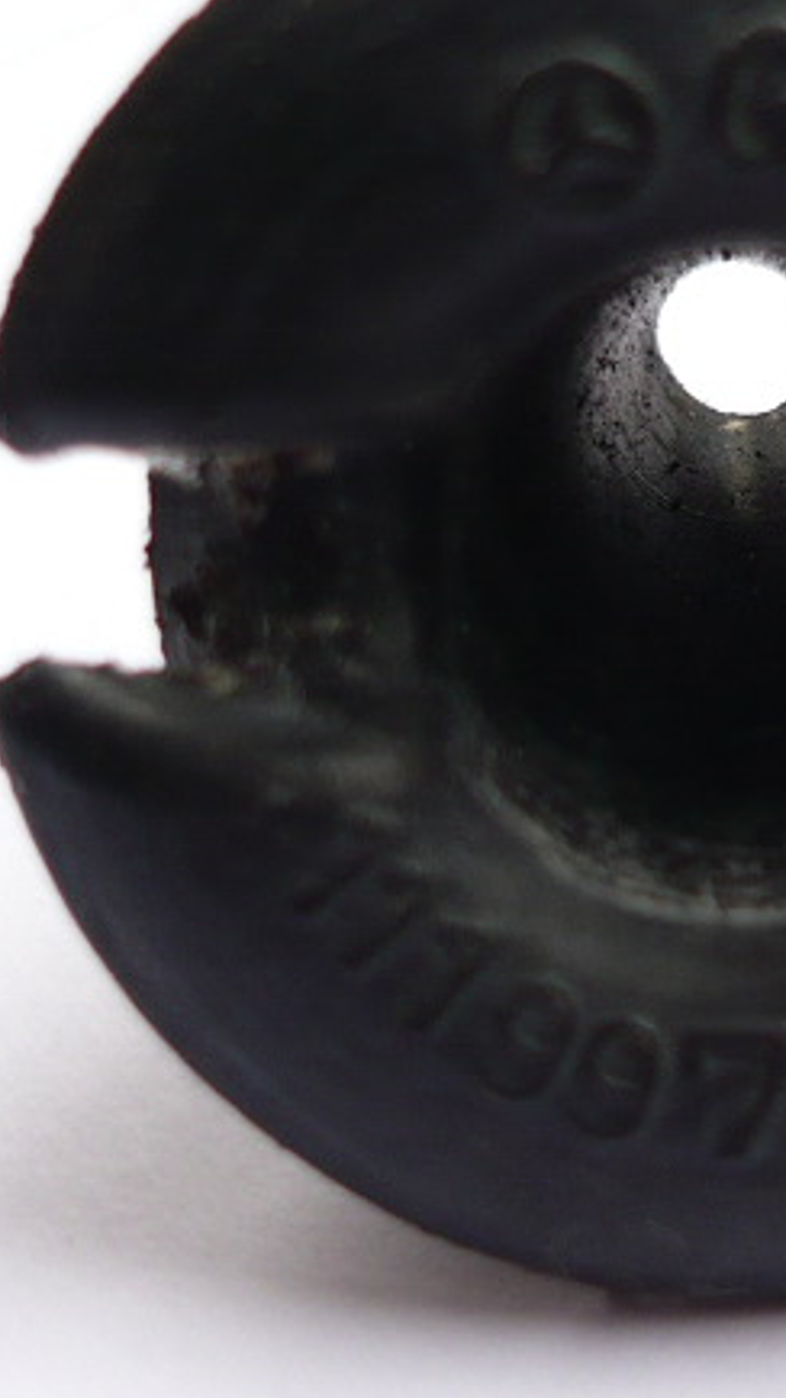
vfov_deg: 21.8
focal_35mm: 98
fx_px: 3632
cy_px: 715
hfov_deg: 12.2
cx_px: 757
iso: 100
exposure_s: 1/125
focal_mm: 6.3
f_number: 2.9
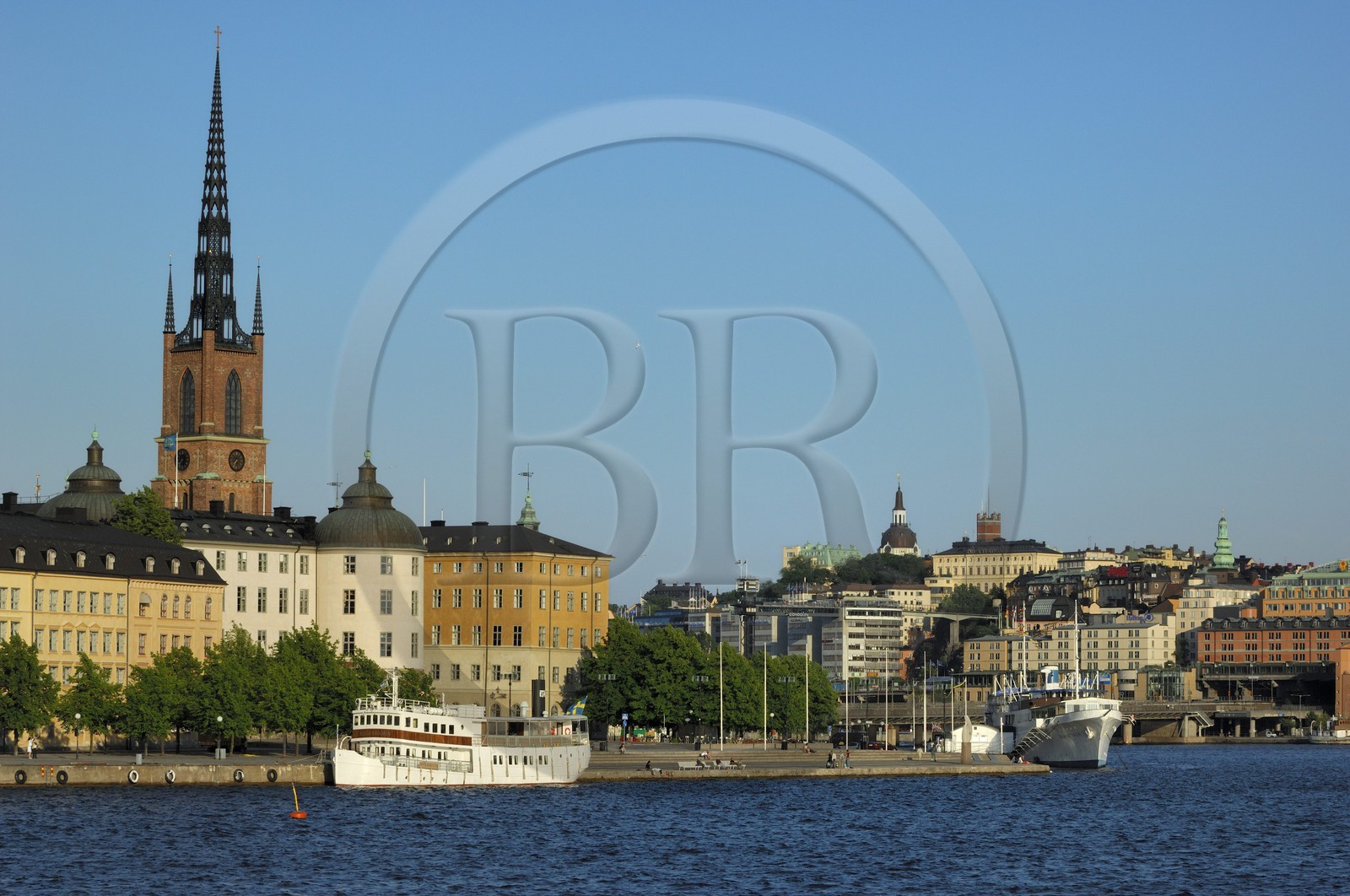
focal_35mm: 105
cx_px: 675
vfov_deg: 13.0
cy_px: 448
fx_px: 3932
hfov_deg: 19.5
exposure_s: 1/250
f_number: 11
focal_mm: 70
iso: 100
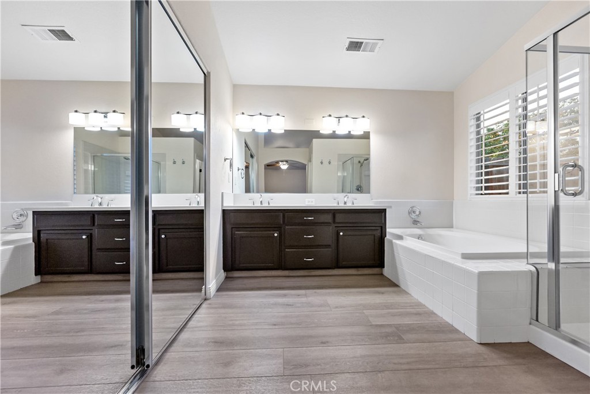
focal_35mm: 14
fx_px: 229
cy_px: 197
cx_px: 295
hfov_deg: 104.2
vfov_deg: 81.2
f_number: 4
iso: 1000
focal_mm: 14
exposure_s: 1/160
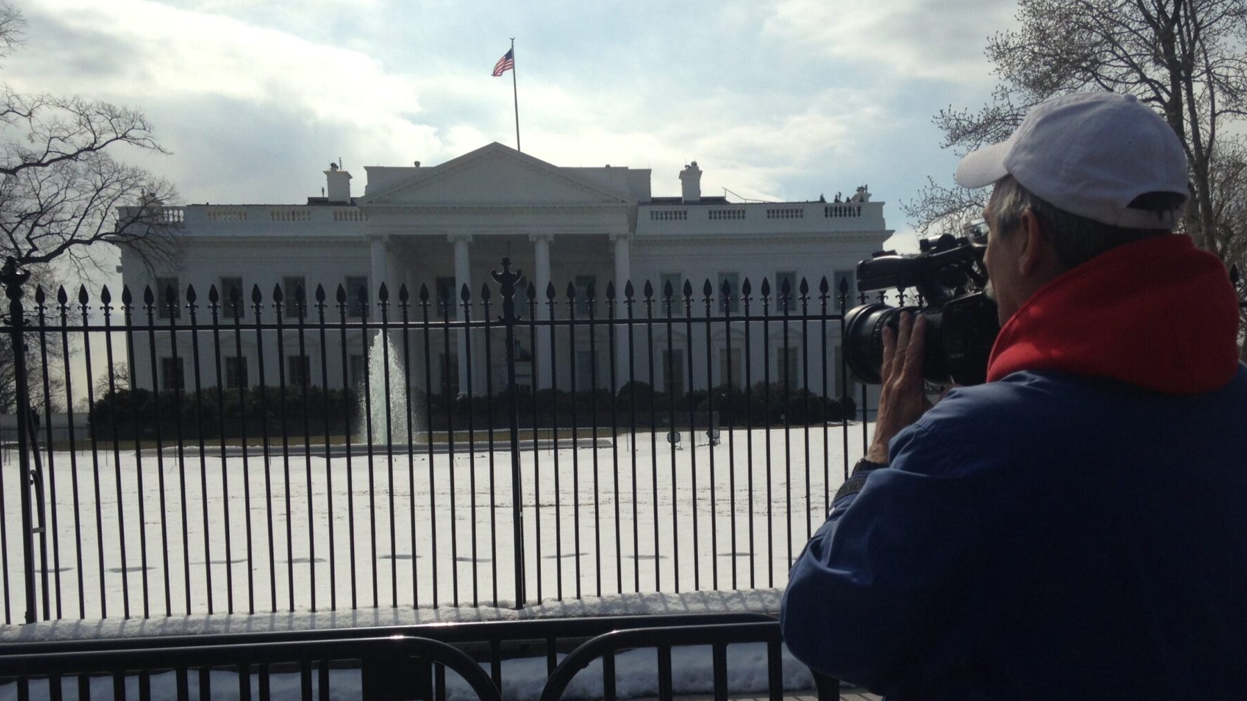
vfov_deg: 28.6
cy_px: 510
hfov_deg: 49.3
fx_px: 1356
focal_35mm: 41
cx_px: 704
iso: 50
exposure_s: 1/4926
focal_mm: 4.12
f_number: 2.4
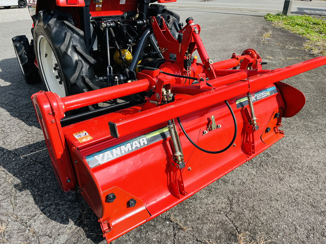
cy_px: 122
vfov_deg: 53.1
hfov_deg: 67.3
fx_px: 245
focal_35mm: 26
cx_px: 163
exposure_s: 1/2688
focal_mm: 5.1
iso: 50
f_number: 1.6
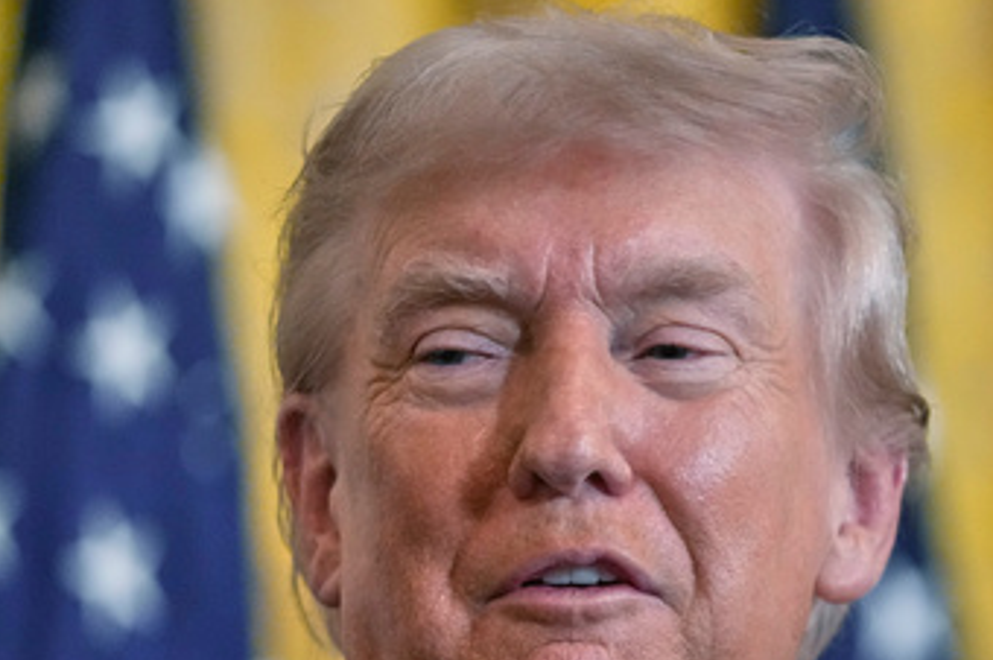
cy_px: 448
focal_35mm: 452
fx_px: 12455
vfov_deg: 3.0
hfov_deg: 4.6
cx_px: 584
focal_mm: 200
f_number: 2.8
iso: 6400
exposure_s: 1/320
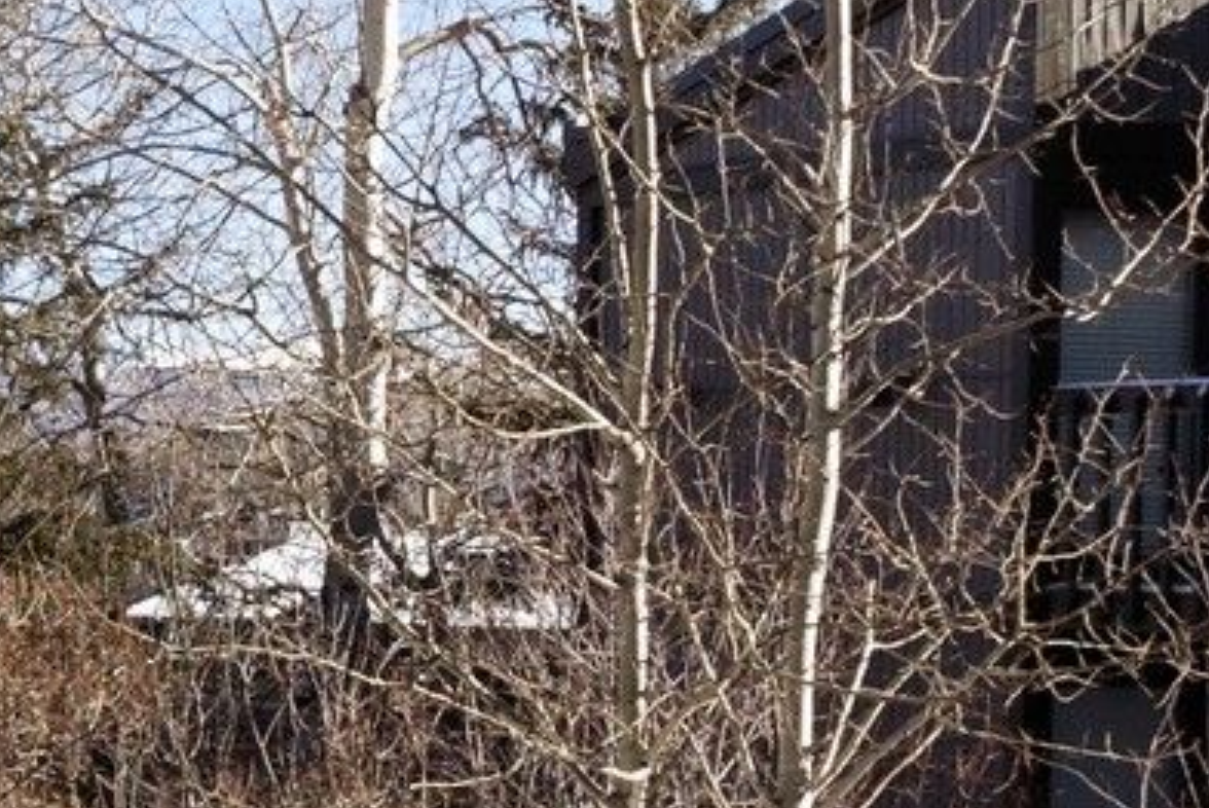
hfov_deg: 14.6
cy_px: 734
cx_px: -1153
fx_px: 3932
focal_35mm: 117
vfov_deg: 11.7
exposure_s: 1/1000
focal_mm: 17
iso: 640
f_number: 8
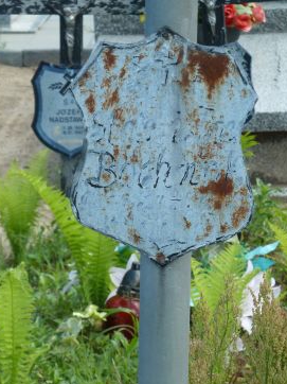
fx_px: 2158
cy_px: 204
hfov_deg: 7.6
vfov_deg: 10.2
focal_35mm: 195
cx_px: 161
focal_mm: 24.1
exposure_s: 1/400
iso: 320
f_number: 4.5
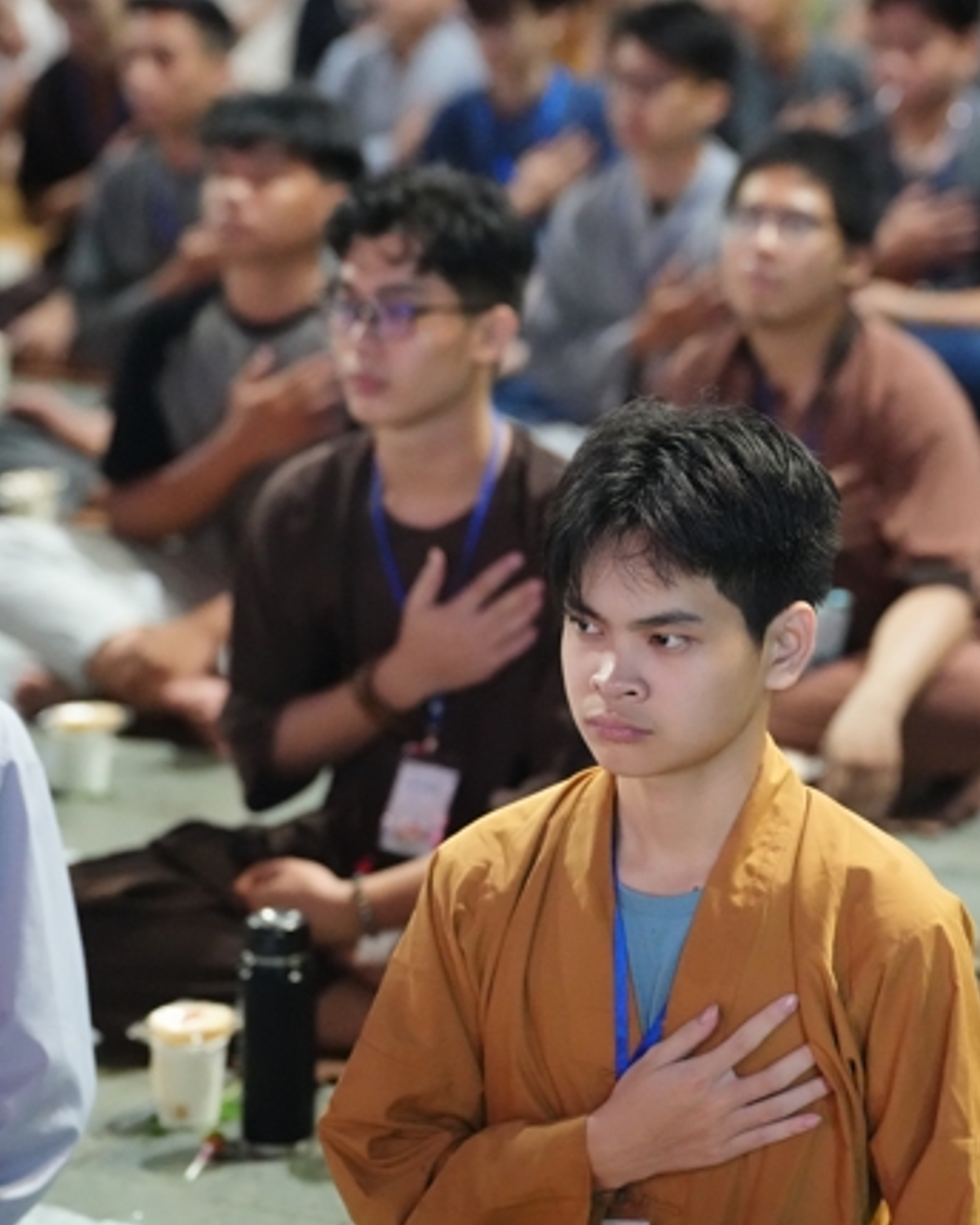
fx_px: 4423
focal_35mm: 122
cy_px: 614
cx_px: 601
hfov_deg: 12.6
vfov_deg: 15.8
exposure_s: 1/200
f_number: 2.8
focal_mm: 86
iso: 16000
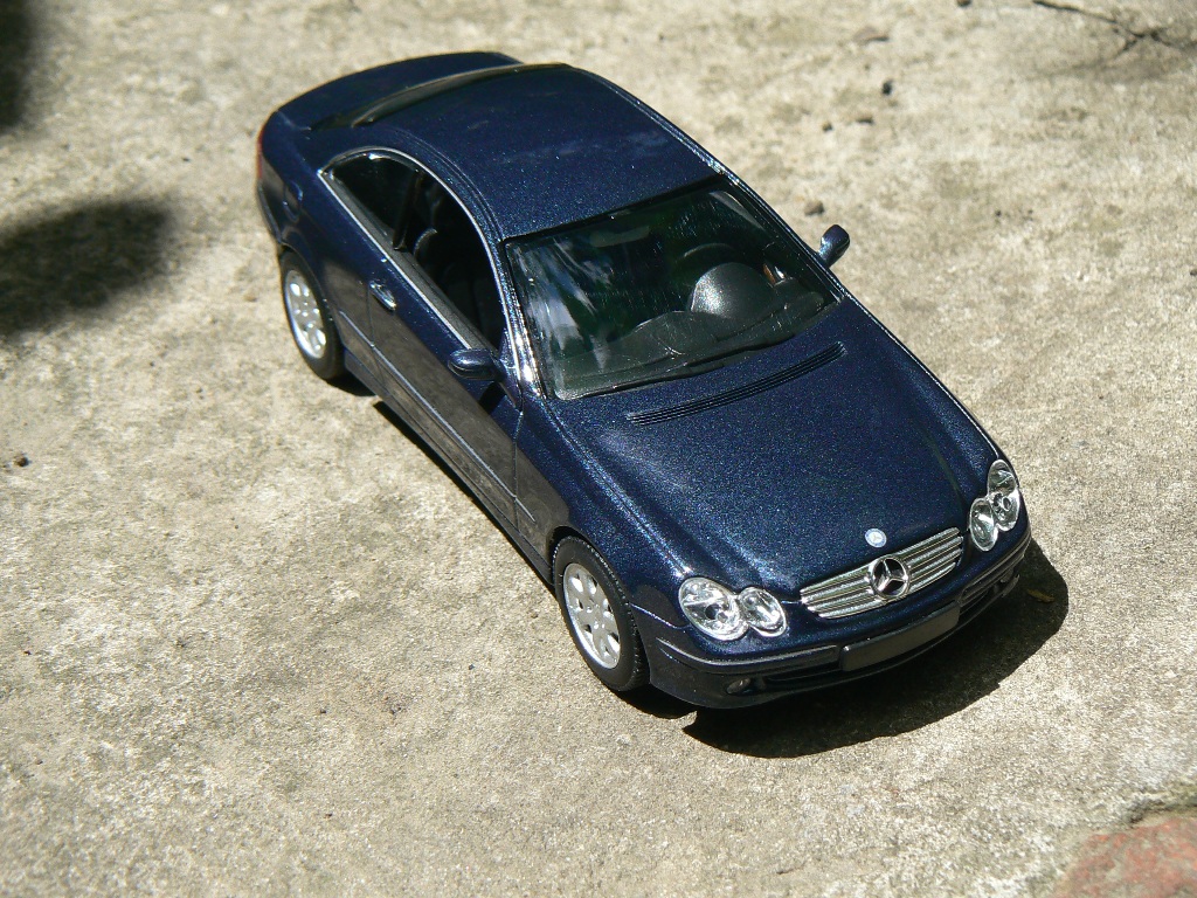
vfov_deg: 21.9
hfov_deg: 29.0
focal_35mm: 67
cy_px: 449
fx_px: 2317
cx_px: 598
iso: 80
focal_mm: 11.2
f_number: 6.3
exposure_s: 1/500
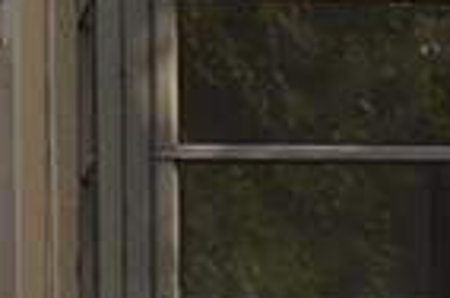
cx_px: 1328
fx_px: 5138
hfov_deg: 4.8
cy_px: 406
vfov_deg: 3.3
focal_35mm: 412
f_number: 6.3
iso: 200
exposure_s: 1/500
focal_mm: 38
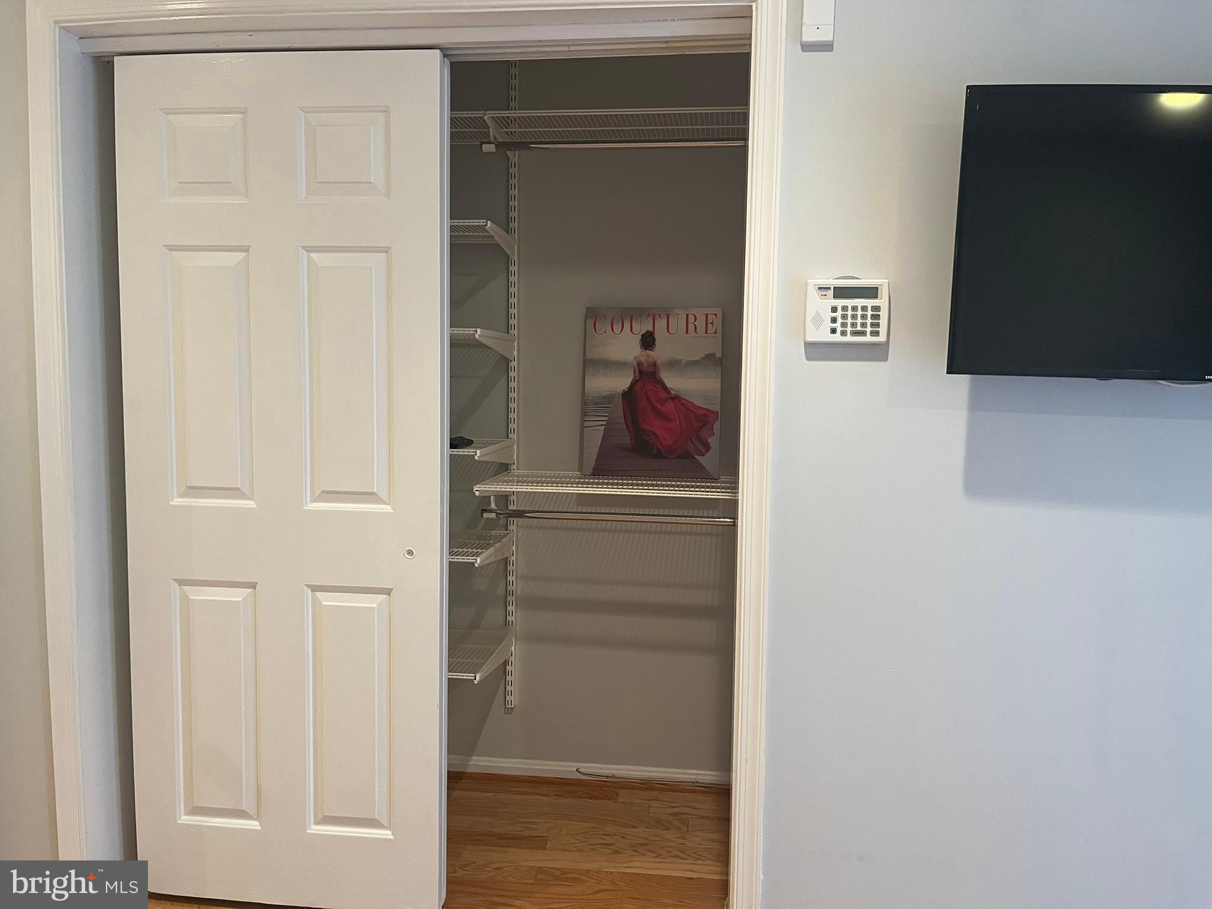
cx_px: 606
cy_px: 454
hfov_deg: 67.3
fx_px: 910
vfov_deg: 53.1
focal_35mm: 26
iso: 250
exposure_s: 1/60
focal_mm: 5.1
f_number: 1.6
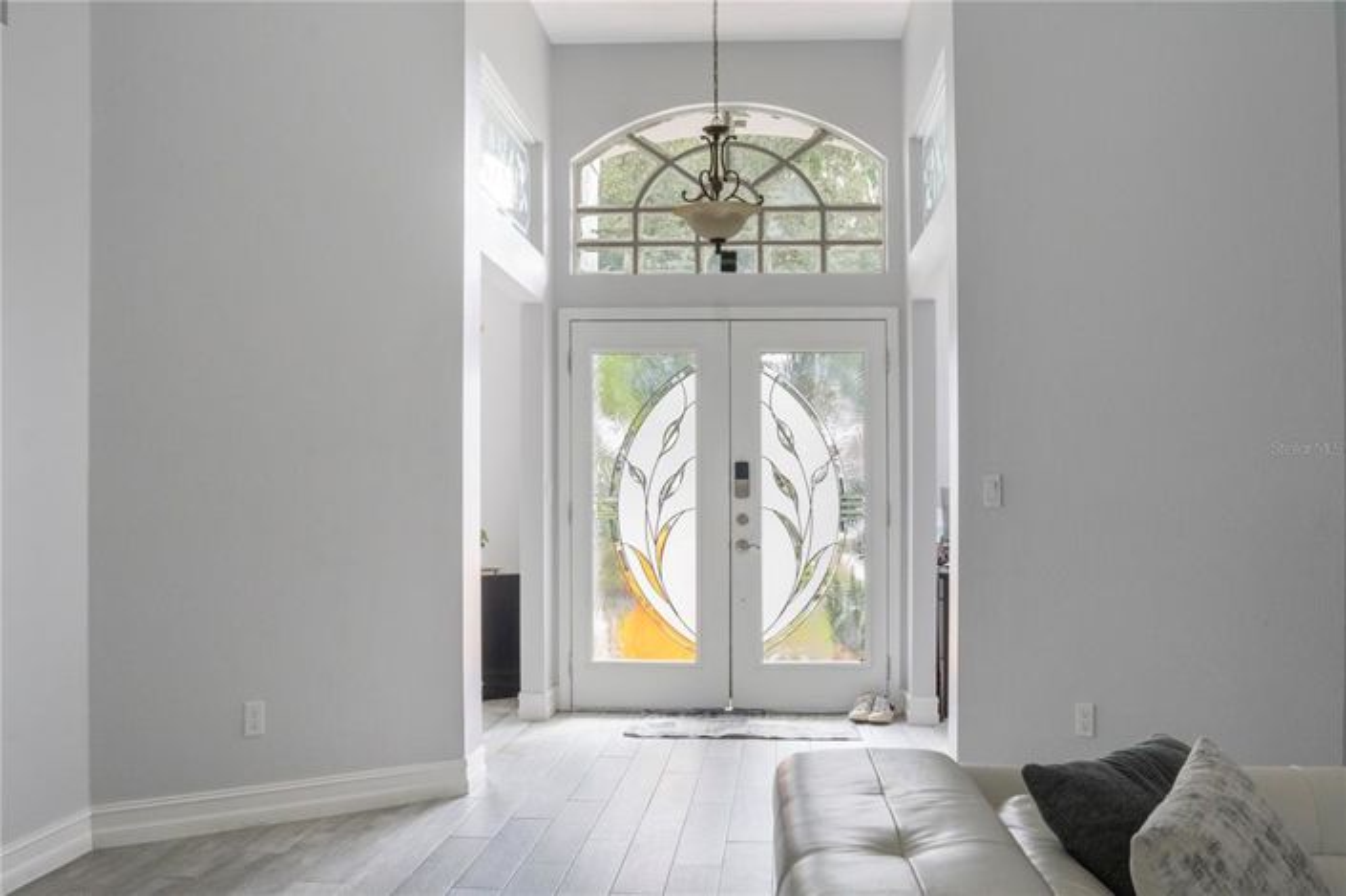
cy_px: 448
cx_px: 673
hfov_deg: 53.2
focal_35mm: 36
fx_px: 1345
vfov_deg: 36.8
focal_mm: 24
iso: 800
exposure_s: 1/40
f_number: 10
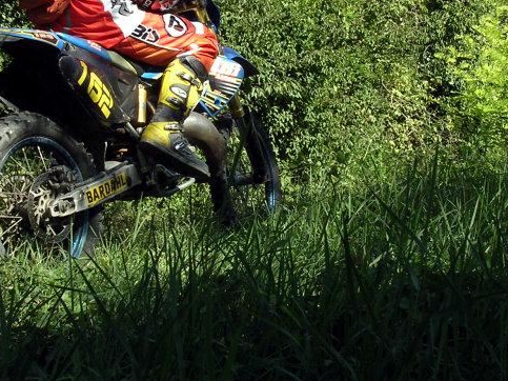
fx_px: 924
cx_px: 258
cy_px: 78
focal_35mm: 63
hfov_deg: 30.7
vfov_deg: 23.0
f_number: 5.6
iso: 100
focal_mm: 5.8
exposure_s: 1/177
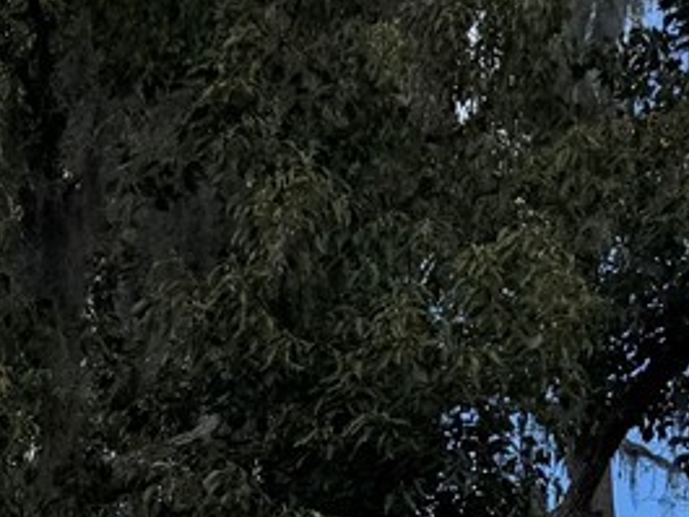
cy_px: 1042
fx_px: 2887
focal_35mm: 145
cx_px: -250
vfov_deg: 9.5
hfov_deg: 13.1
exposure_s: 1/3597
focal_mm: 6.76
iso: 80
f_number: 1.78
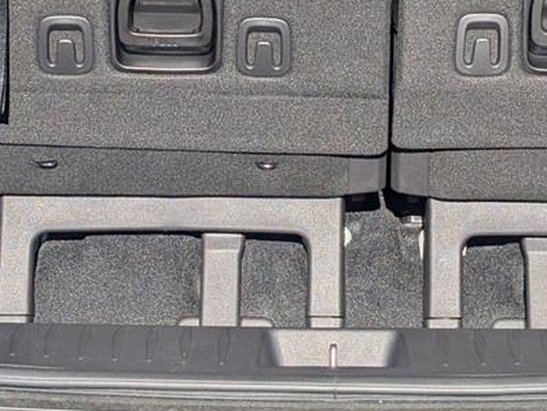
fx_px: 1992
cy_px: -98
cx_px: 374
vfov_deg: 11.5
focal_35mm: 126
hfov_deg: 15.6
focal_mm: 6.9
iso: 20
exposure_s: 1/1667
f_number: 1.68
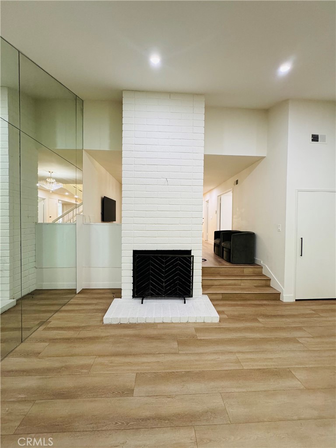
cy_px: 224
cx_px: 168
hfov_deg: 85.7
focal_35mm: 14
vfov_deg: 102.1
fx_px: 181
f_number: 2.2
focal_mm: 2.22
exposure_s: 1/120
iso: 320
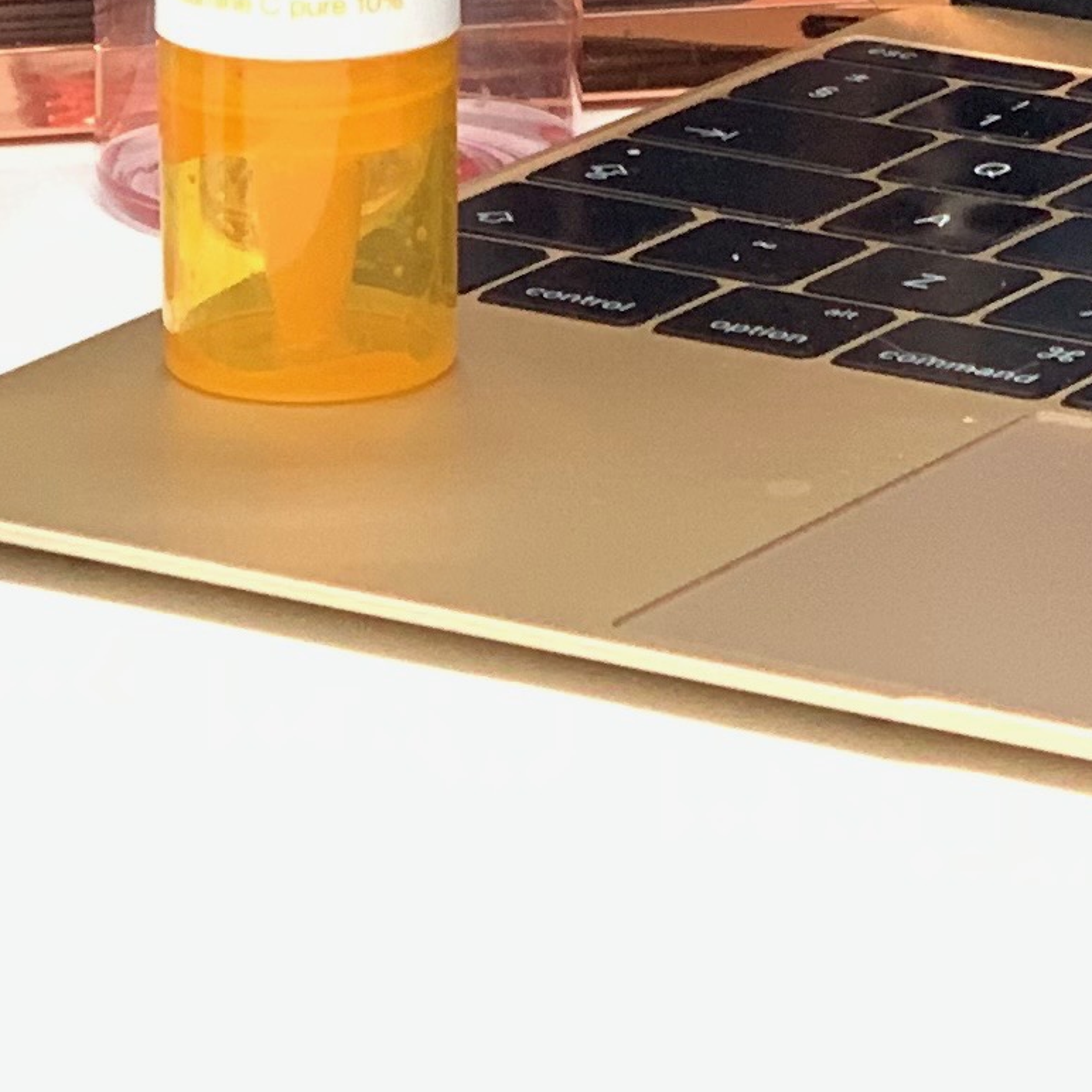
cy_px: -869
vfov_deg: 7.1
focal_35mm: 240
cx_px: 859
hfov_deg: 7.3
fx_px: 8566
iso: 125
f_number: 2.4
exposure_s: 1/108
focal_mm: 6
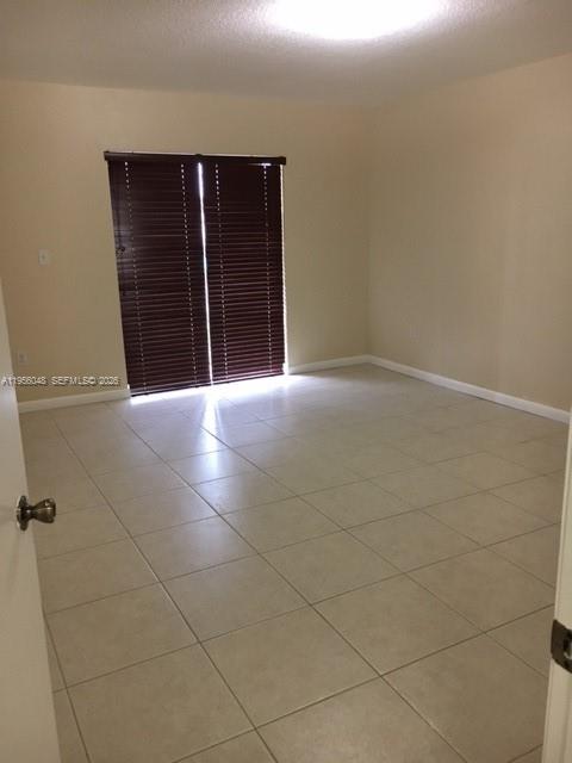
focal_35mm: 29
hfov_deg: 48.2
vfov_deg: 61.7
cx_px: 286
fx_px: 639
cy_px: 382
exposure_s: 1/24
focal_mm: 4.15
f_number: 2.2
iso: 200
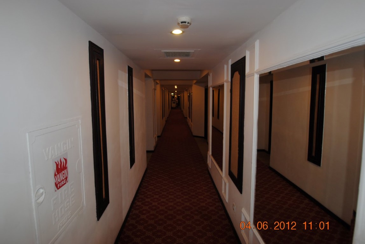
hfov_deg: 81.1
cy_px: 122
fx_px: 213
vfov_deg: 59.6
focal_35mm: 21
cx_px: 182
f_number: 3.8
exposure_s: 1/60
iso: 200
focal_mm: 14
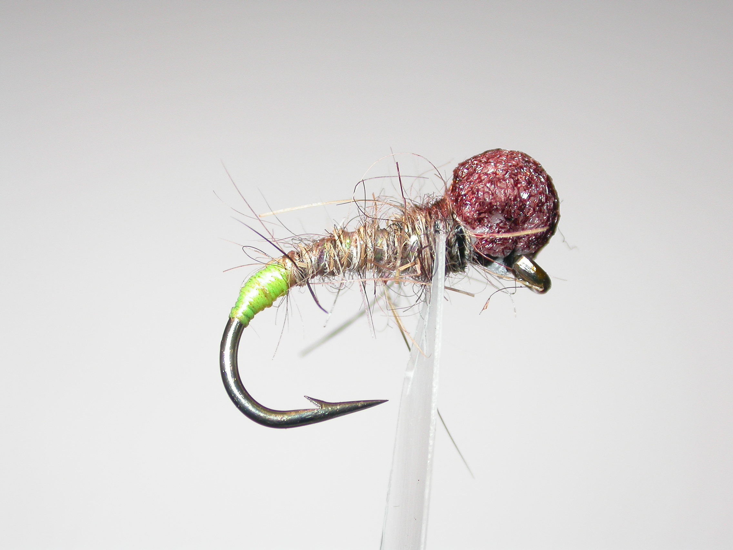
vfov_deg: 11.1
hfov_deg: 14.8
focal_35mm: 133
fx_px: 2816
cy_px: 275
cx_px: 366
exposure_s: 1/157
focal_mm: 27.5
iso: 100
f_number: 4.6
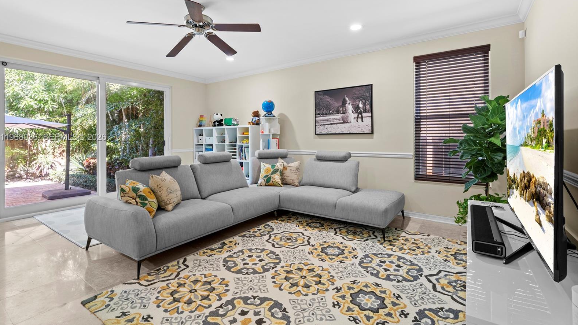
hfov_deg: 95.9
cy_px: 138
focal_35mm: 17
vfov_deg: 63.6
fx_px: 261
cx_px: 286
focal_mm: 16
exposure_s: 1/4
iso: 400
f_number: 8
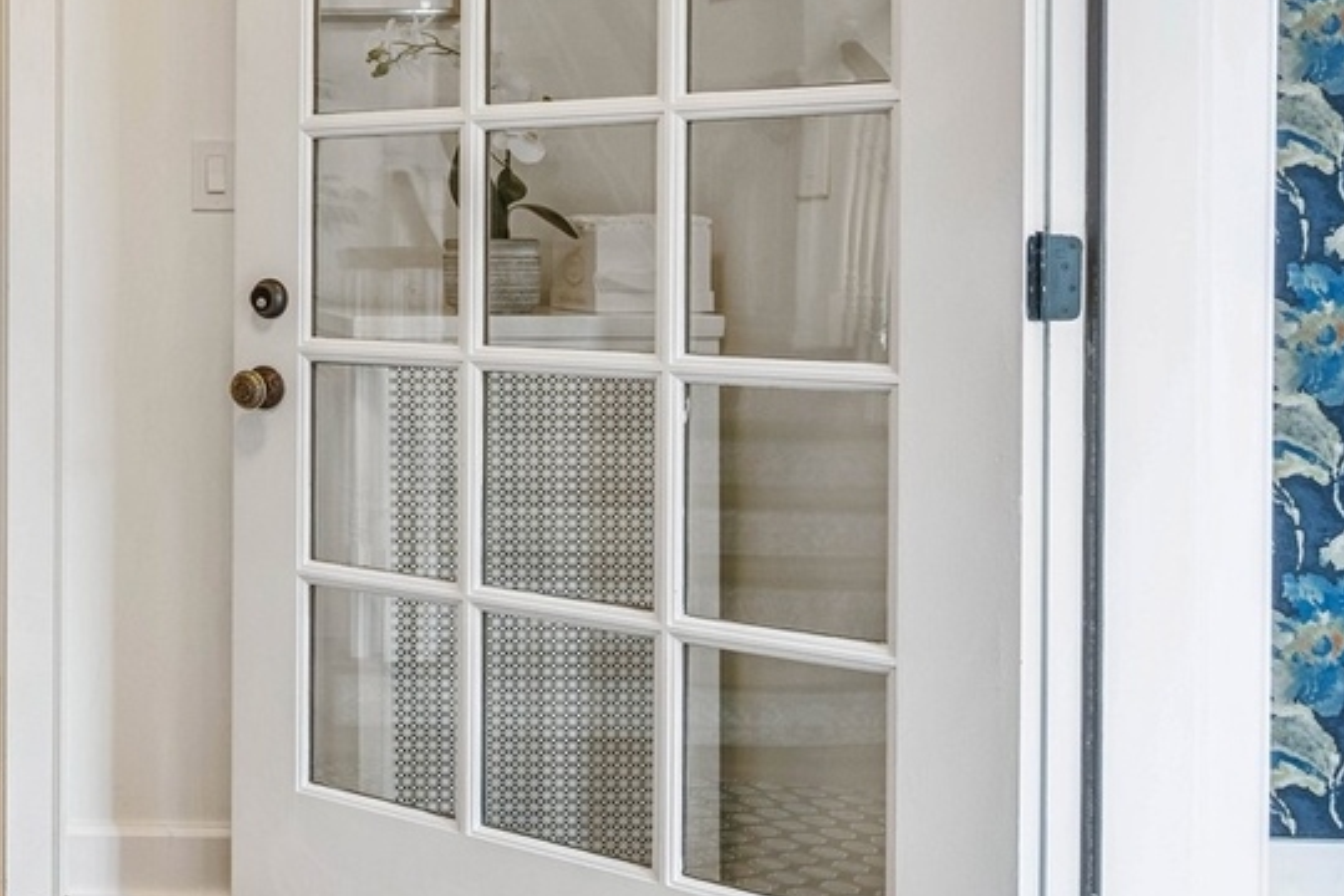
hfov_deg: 32.8
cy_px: 249
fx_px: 1792
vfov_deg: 27.8
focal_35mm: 48
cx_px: -314
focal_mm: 16
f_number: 9.5
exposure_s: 1/2
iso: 200
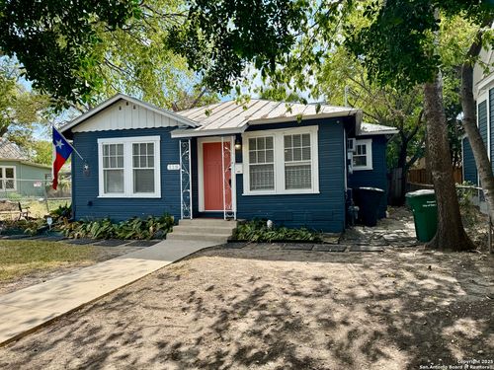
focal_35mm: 24
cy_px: 185
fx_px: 343
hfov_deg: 71.6
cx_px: 247
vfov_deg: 56.8
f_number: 1.78
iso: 80
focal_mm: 6.76
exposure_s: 1/1767
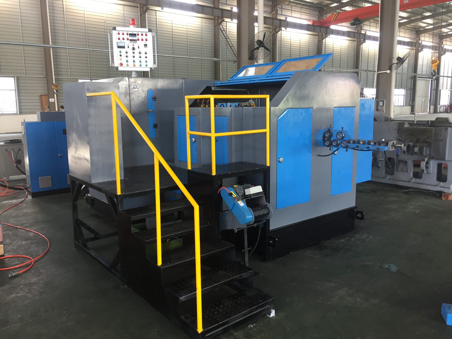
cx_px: 226
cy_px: 170
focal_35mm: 29
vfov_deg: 48.2
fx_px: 379
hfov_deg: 61.7
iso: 125
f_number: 2.2
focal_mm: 4.15
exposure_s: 1/33
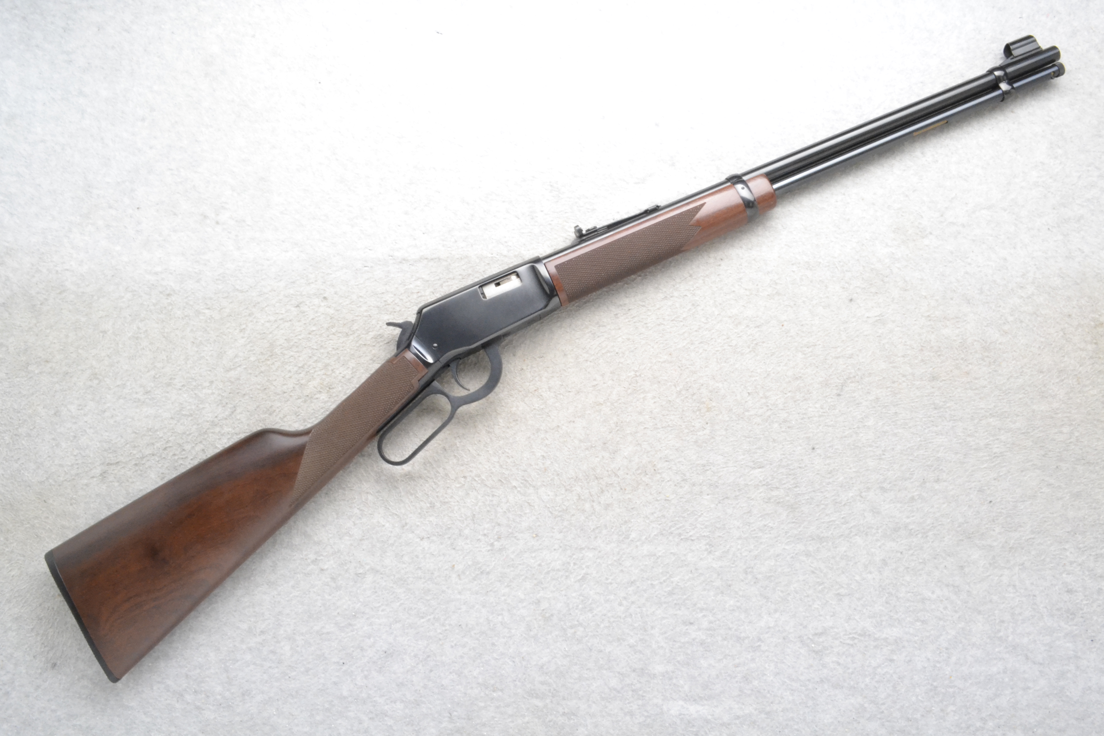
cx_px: 552
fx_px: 920
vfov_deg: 43.6
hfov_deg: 61.9
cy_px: 368
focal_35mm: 30
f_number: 20
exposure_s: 1/60
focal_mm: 20
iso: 3200
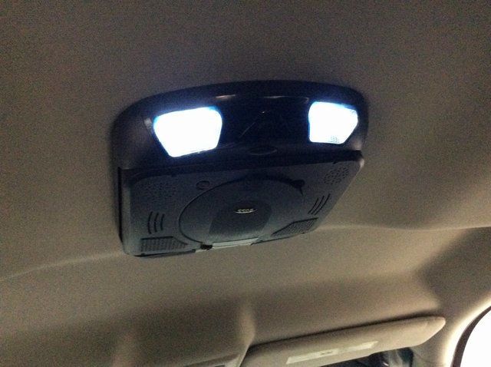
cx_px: 246
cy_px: 184
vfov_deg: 44.1
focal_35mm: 32
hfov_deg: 56.9
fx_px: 453
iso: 640
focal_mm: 3.3
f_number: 2.4
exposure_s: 1/15
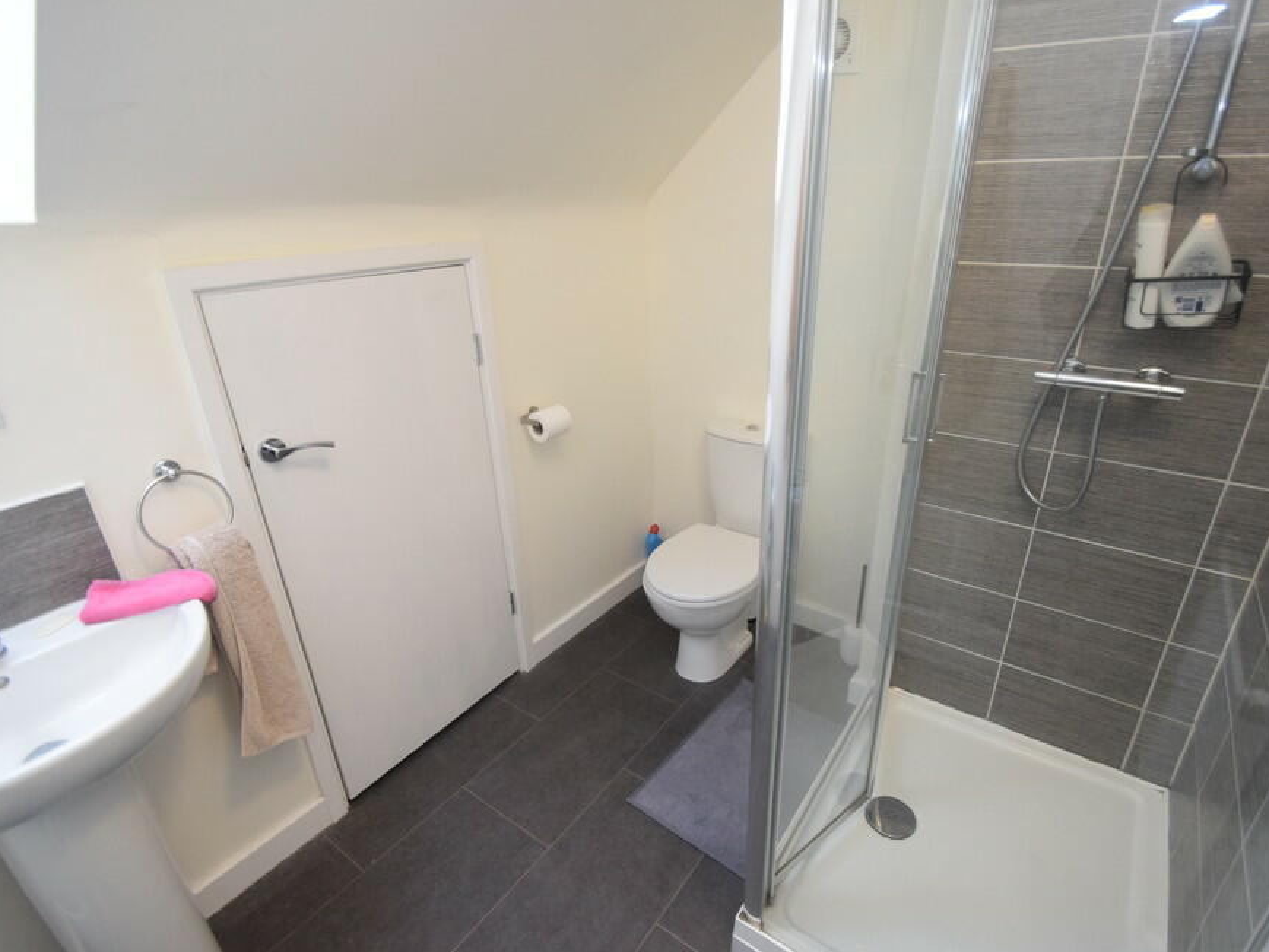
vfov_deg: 74.7
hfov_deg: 90.9
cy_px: 472
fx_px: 623
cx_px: 669
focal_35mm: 17
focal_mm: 10
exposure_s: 1/60
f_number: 3.5
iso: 1400
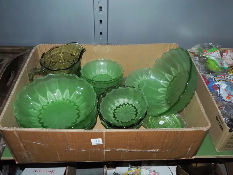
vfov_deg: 44.2
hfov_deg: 56.8
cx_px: 116
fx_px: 215
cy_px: 88
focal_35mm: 32
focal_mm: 16
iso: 2500
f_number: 5.6
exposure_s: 1/160
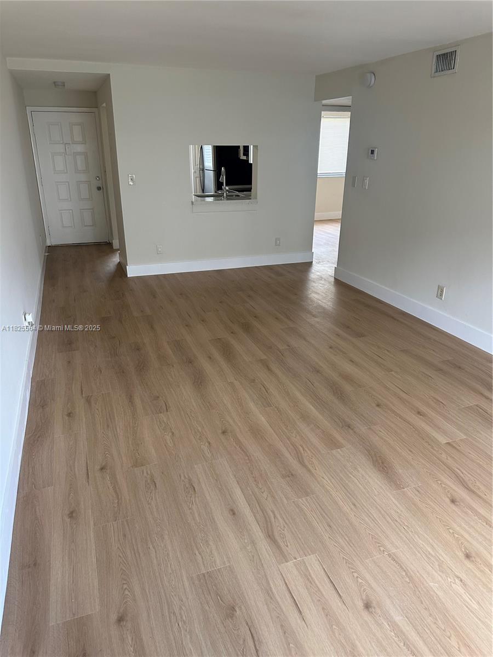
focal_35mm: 24
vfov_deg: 71.6
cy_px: 328
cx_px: 246
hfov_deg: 56.8
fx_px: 456
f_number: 1.78
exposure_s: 1/119
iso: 250
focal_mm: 6.86
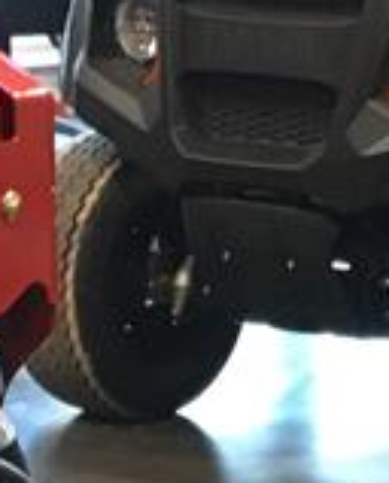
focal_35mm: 222
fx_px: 3183
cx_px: 204
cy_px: 1364
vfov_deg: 7.7
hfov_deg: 7.0
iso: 160
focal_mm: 4.15
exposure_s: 1/33
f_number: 2.2
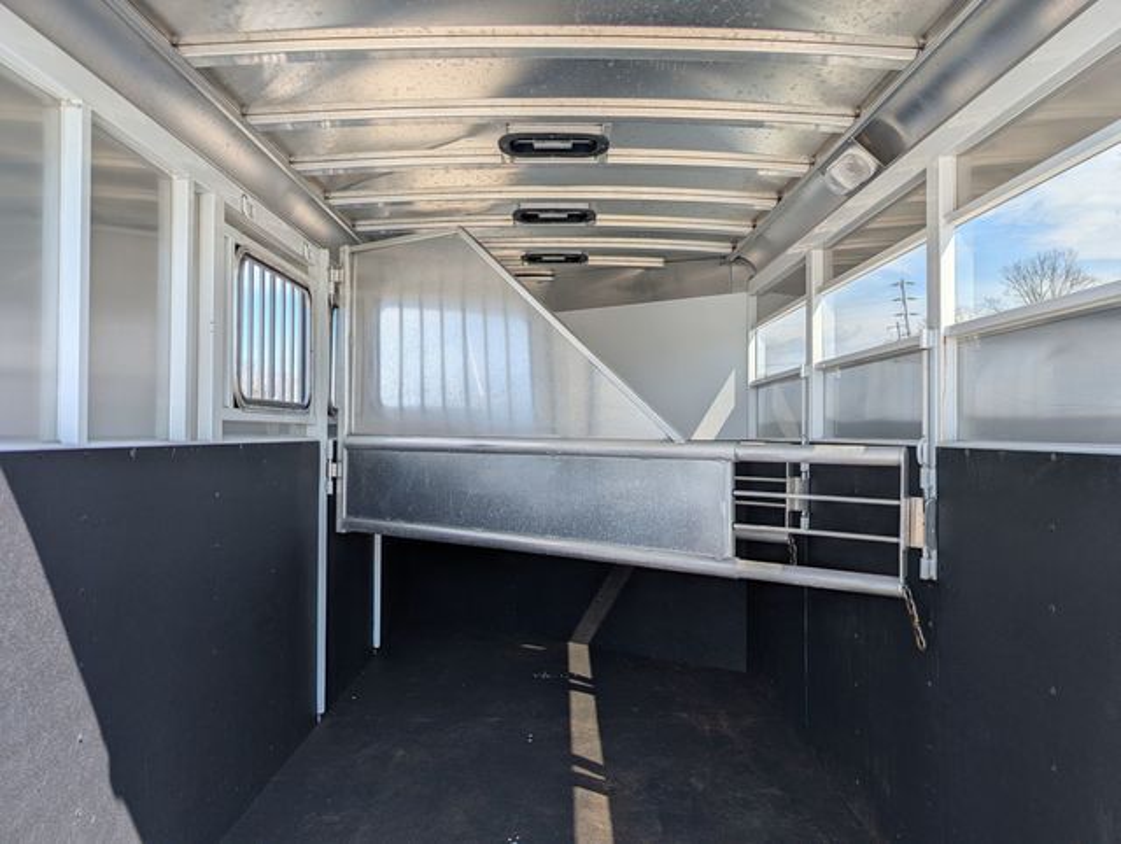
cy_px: 422
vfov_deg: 56.9
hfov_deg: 71.5
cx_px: 560
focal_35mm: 24
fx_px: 778
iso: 19
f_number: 1.68
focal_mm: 6.9
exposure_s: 1/486
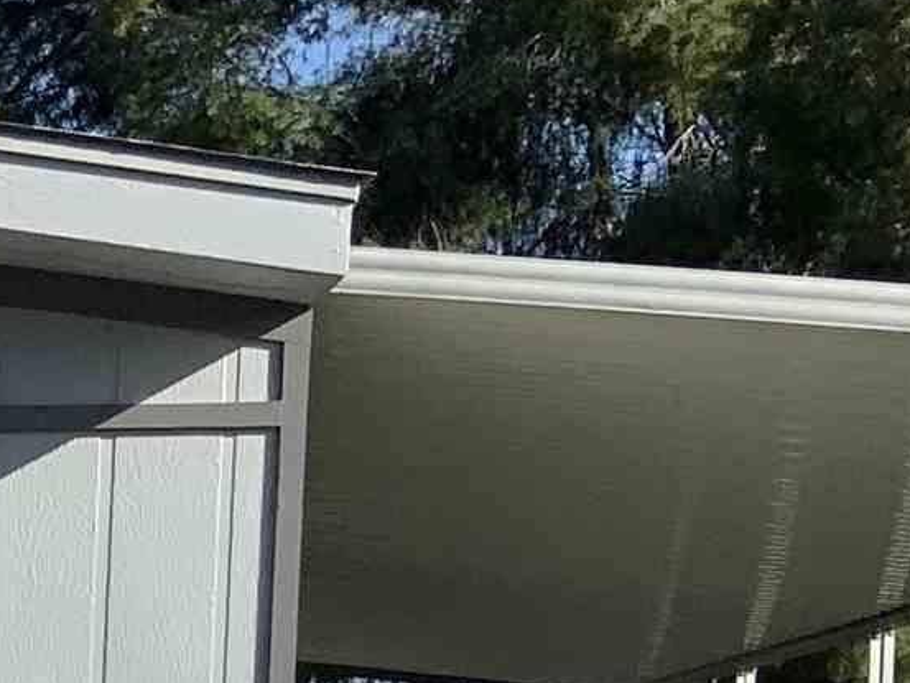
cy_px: 1137
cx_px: -1098
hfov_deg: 10.8
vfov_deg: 8.9
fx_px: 4233
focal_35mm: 161
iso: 16
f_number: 1.8
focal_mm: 3
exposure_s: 1/2320
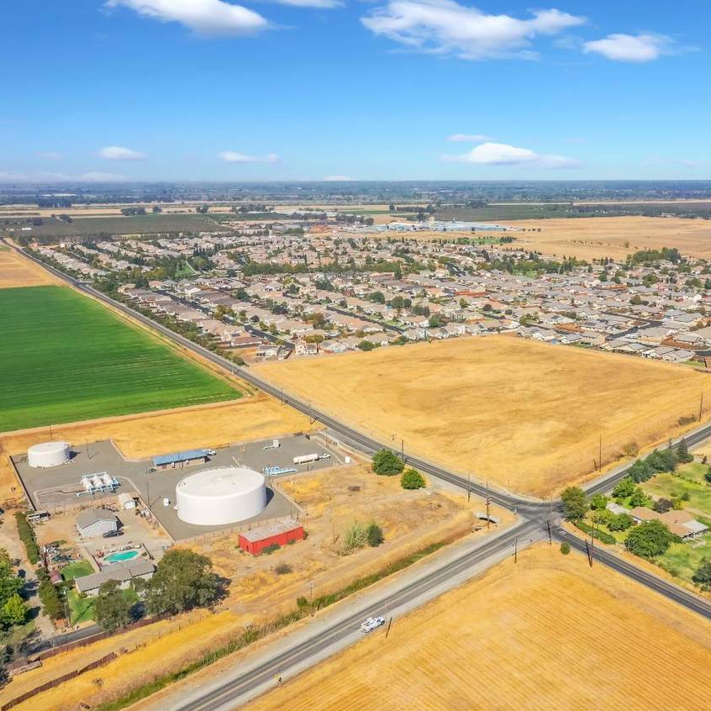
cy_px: 358
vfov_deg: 46.0
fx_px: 837
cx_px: 498
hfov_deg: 45.0
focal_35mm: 36
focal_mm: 10.26
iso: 100
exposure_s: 1/640
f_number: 6.3
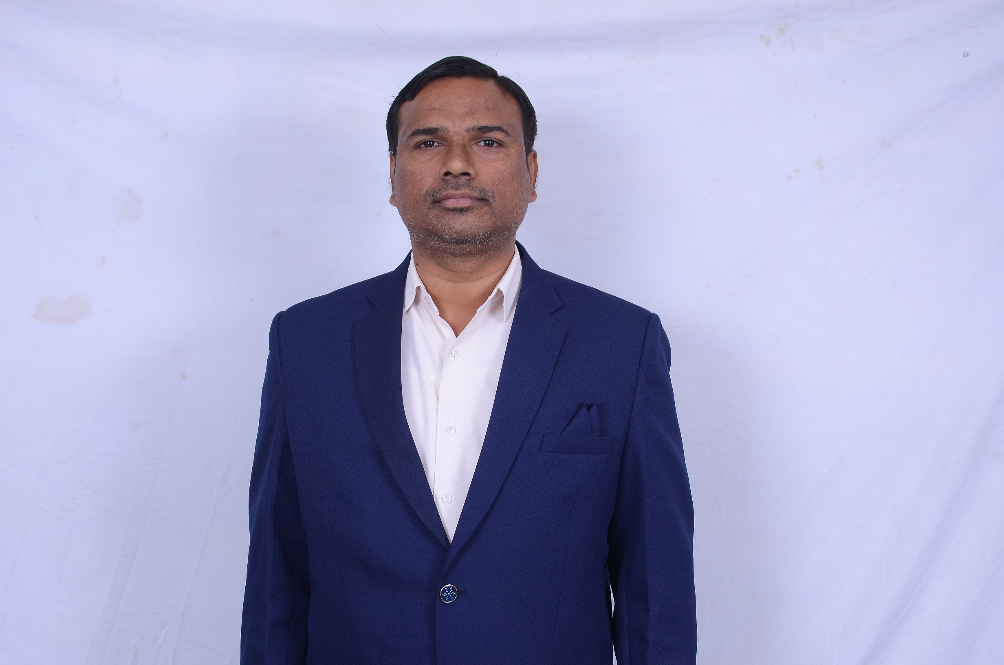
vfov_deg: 22.5
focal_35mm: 60
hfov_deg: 33.5
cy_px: 332
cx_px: 502
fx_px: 1670
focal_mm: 40
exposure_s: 1/160
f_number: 8
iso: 250
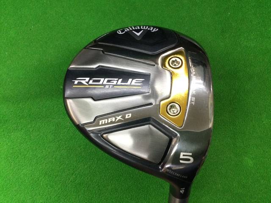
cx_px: 136
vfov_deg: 45.4
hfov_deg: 58.4
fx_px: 243
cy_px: 102
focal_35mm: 31
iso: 100
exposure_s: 1/30
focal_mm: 3.3
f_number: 2.4
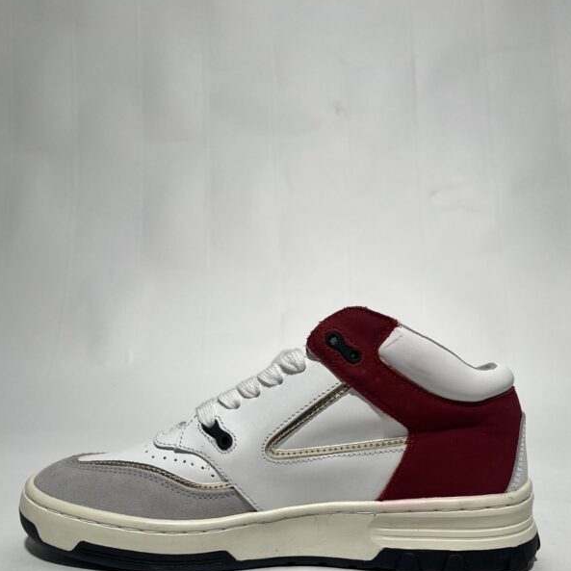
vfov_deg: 51.7
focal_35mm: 31
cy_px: 376
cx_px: 284
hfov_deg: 52.5
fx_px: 579
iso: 50
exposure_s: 1/615
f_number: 1.6
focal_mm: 5.1
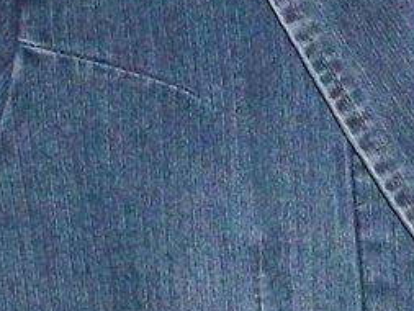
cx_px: 551
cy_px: 272
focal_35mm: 195
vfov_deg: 7.6
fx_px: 2333
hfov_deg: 9.9
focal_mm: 6.2
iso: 400
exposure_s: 1/128
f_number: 2.8
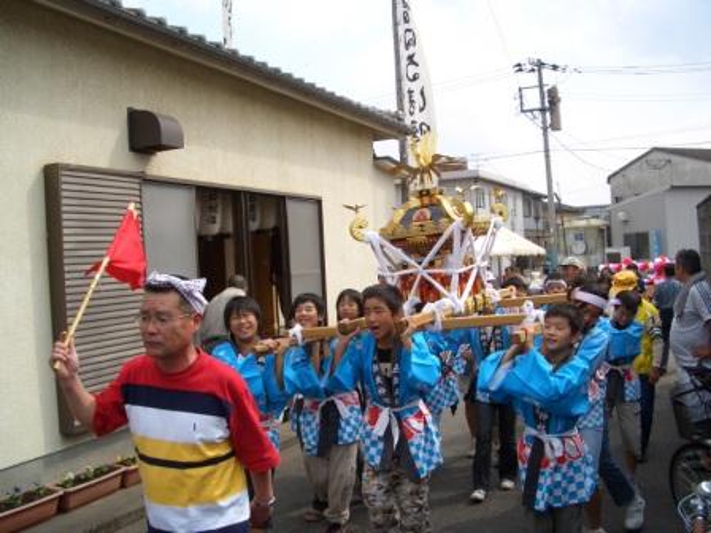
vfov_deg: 40.7
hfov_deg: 52.6
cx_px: 356
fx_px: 719
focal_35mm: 35
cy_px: 266
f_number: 4.3
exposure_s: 1/250
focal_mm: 5.8
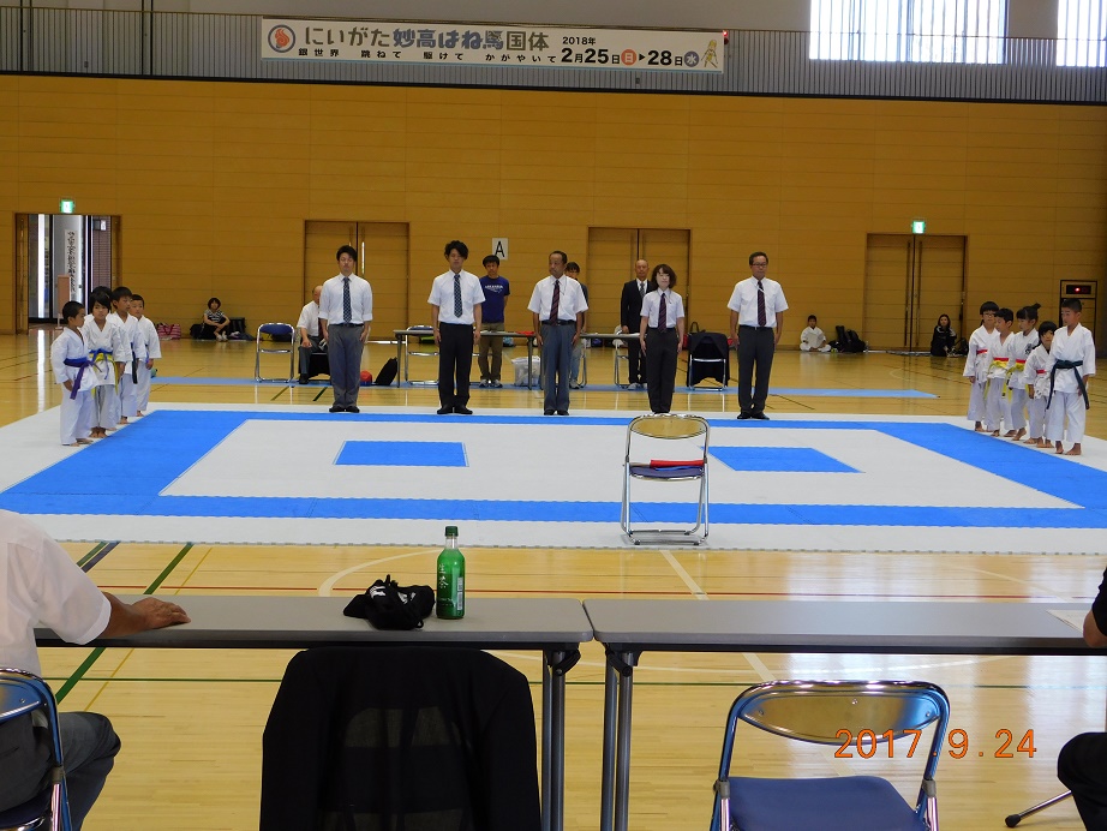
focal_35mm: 59
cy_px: 416
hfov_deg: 32.7
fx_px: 1887
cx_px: 554
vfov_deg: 24.8
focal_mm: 10.4
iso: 140
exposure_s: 1/30
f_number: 4
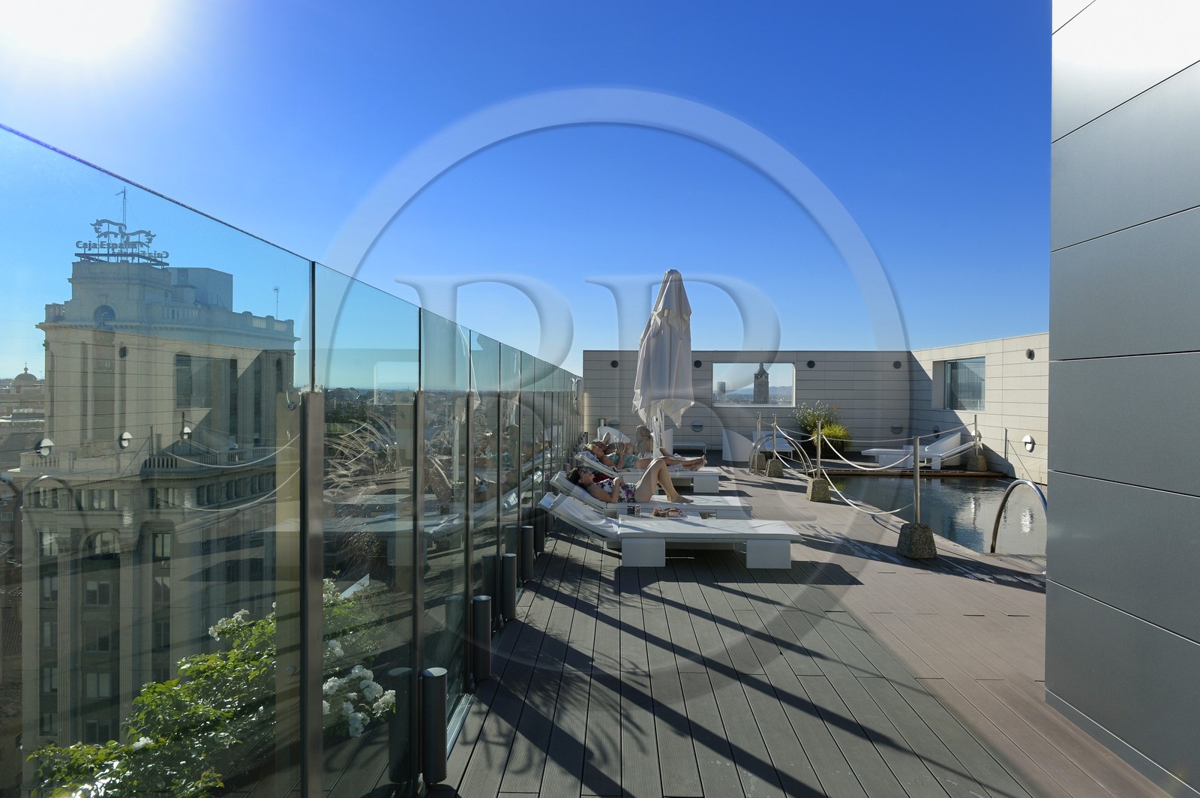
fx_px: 799
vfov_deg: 53.1
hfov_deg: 73.8
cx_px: 600
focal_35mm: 24
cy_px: 399
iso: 100
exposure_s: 1/320
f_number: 9
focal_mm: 24
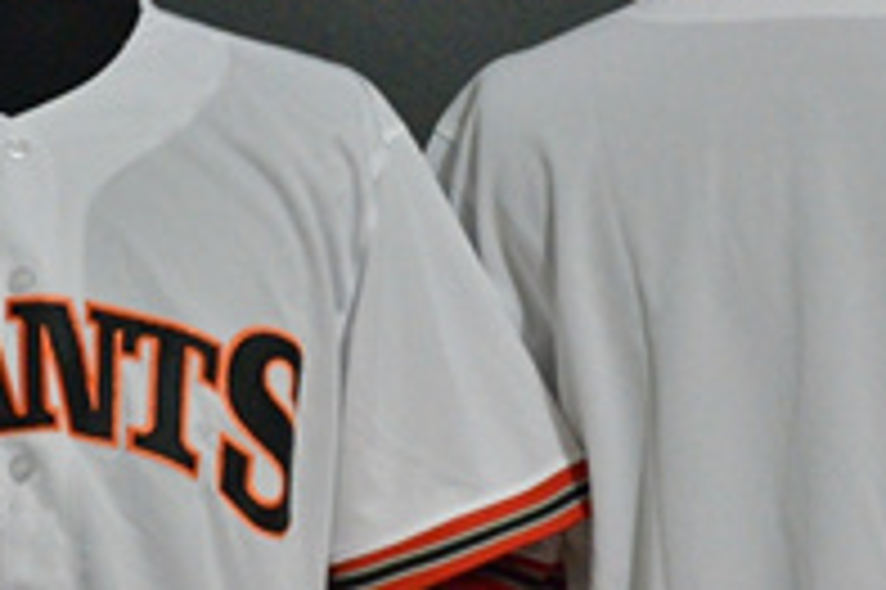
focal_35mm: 190
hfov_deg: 10.8
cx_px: 423
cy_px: 462
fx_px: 4672
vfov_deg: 7.2
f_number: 4.8
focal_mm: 50
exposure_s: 1/80
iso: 4000
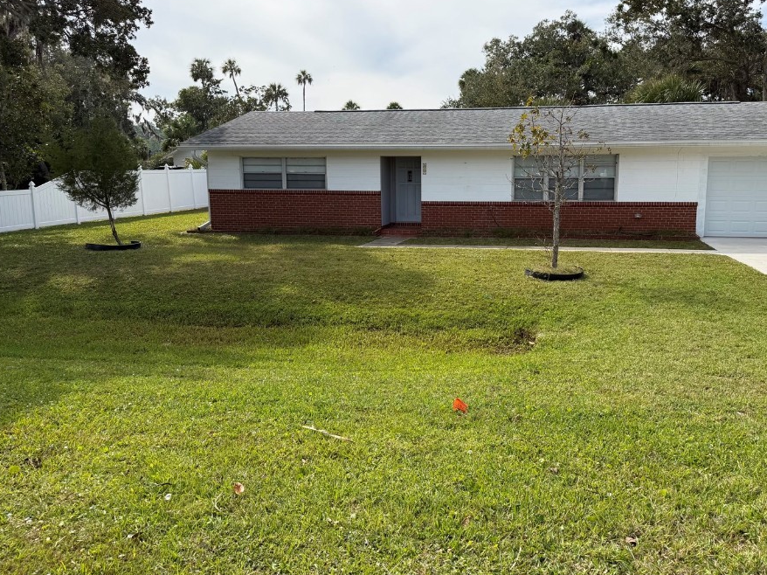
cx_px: 423
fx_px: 620
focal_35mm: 28
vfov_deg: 49.6
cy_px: 253
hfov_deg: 63.3
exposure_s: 1/4167
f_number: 1.78
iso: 80
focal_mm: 6.76
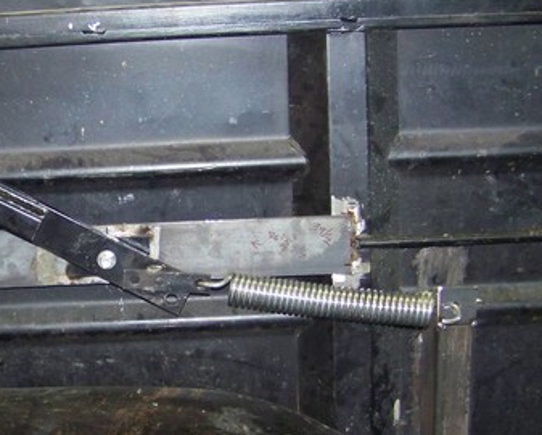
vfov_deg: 20.9
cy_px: 296
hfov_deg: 25.8
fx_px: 1172
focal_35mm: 73
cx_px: 143
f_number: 2.8
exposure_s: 1/30
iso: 200
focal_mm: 5.85
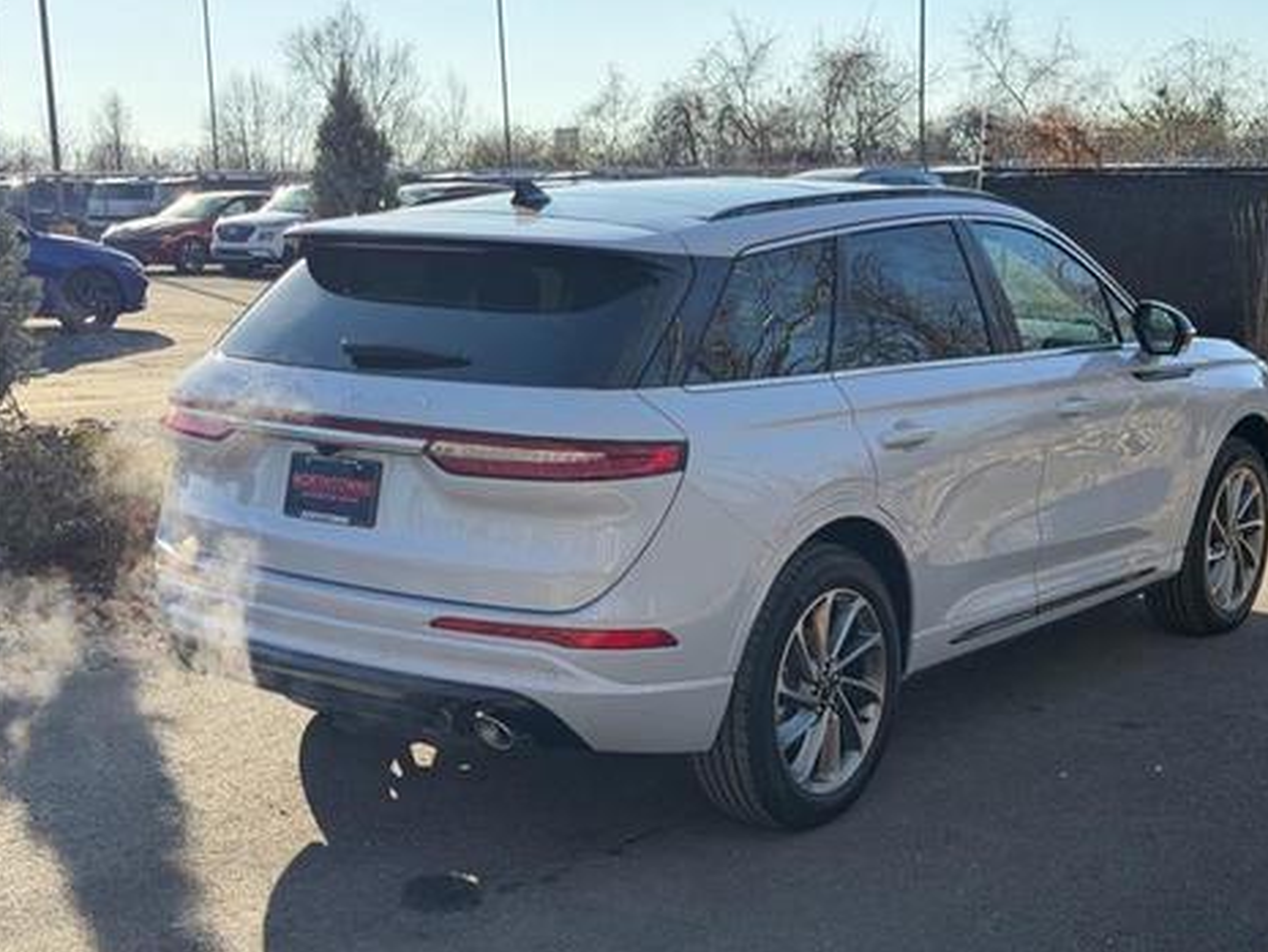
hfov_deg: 36.8
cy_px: 488
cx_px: 674
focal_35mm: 52
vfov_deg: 28.0
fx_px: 1905
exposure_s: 1/2208
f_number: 1.78
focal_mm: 6.76
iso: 80
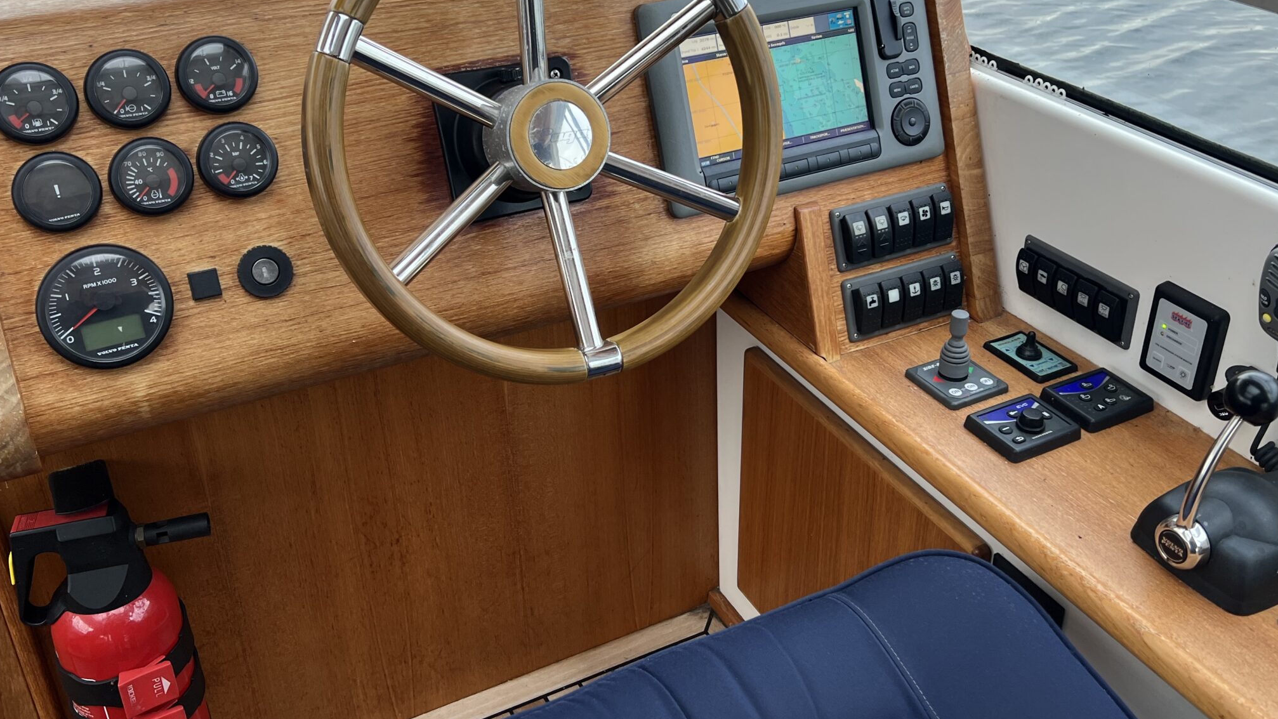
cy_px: 281
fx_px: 1220
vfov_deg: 32.7
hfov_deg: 55.3
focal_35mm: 36
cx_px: 644
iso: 40
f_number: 1.5
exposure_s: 1/121
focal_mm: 5.7
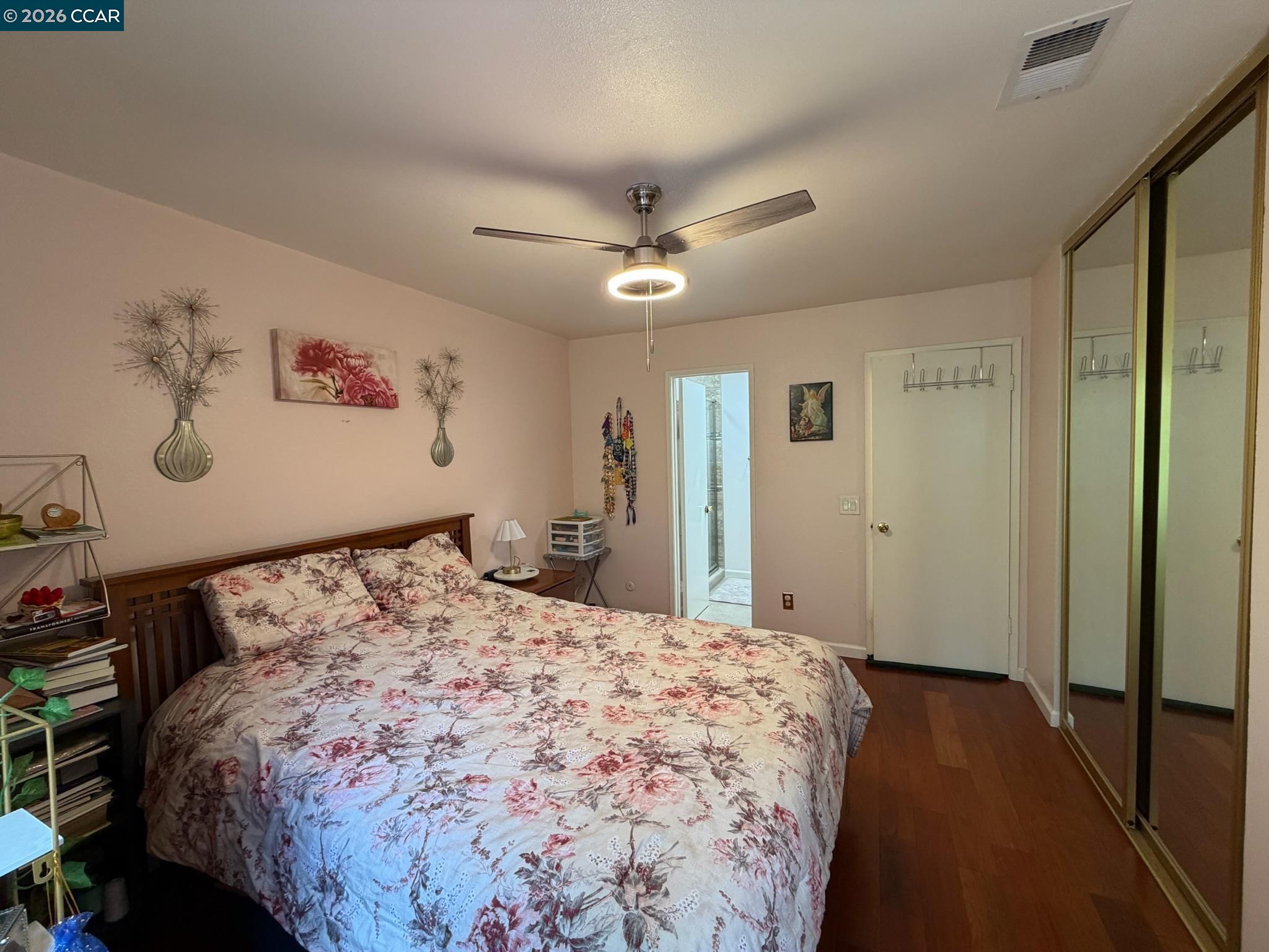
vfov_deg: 85.7
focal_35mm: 14
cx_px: 634
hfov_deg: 102.1
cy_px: 476
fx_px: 513
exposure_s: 1/60
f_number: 2.2
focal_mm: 2.22
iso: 200
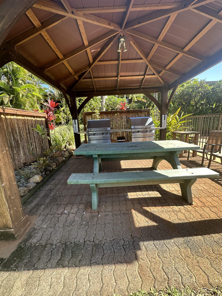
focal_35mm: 14
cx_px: 111
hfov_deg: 85.7
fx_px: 120
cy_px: 148
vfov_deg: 102.1
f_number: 2.2
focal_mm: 2.22
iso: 40
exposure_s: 1/211
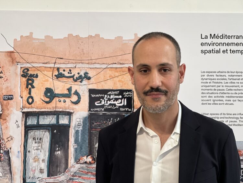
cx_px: 122
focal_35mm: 77
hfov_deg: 25.3
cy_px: 92
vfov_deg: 19.1
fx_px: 541
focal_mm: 9
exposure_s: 1/90
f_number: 2.8
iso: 250
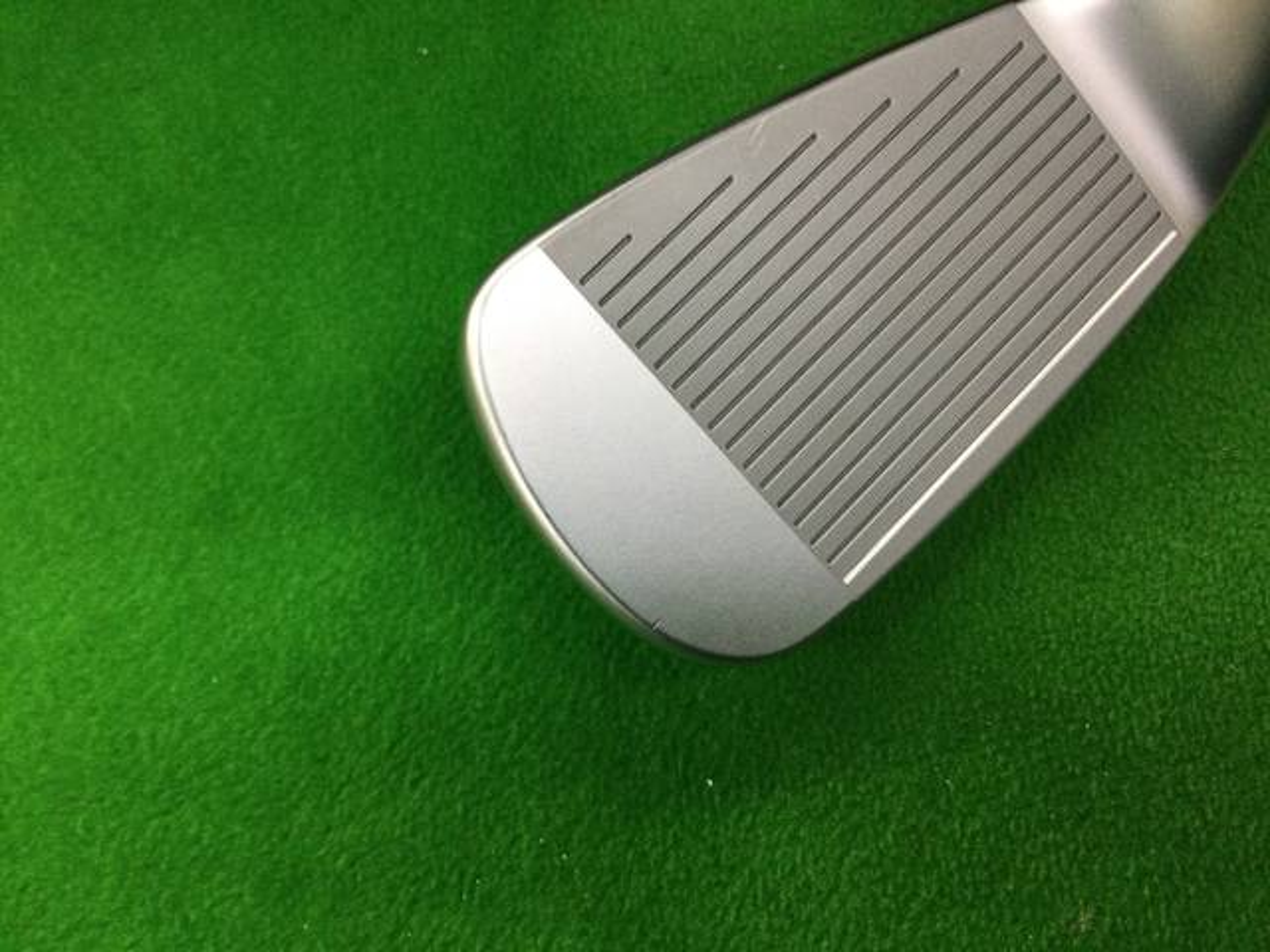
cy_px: 476
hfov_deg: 58.4
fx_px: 1137
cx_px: 635
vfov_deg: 45.4
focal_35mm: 31
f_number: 2.4
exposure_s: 1/30
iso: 80
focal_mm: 3.3
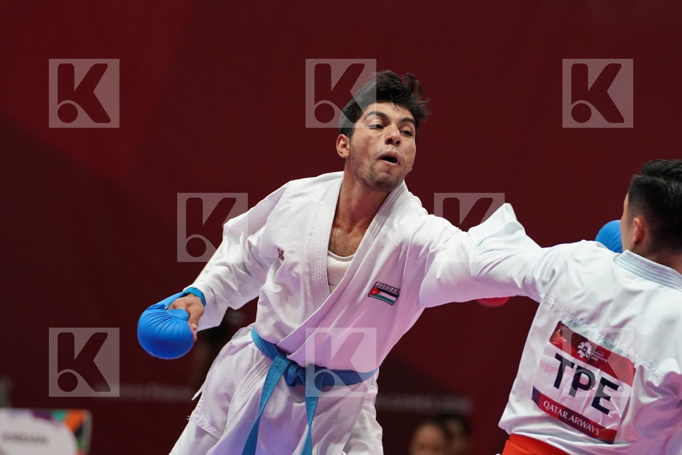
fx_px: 5872
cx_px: 341
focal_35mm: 310
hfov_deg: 6.6
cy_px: 228
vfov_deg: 4.4
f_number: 4
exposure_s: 1/1000
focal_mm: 207
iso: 4000
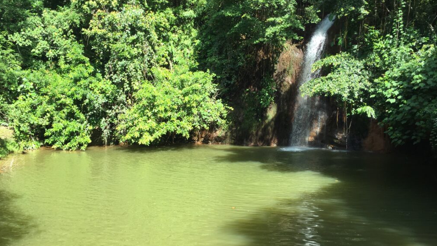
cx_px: 218
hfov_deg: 61.0
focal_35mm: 32
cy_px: 122
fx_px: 371
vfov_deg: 36.7
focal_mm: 4.15
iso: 32
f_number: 2.2
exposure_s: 1/332
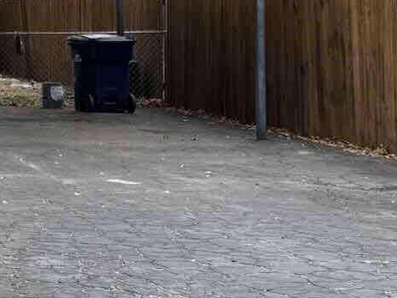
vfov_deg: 12.7
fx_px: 1319
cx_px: -351
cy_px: -22
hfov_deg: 14.7
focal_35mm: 115
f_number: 1.6
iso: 50
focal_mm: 5.96
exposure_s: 1/301
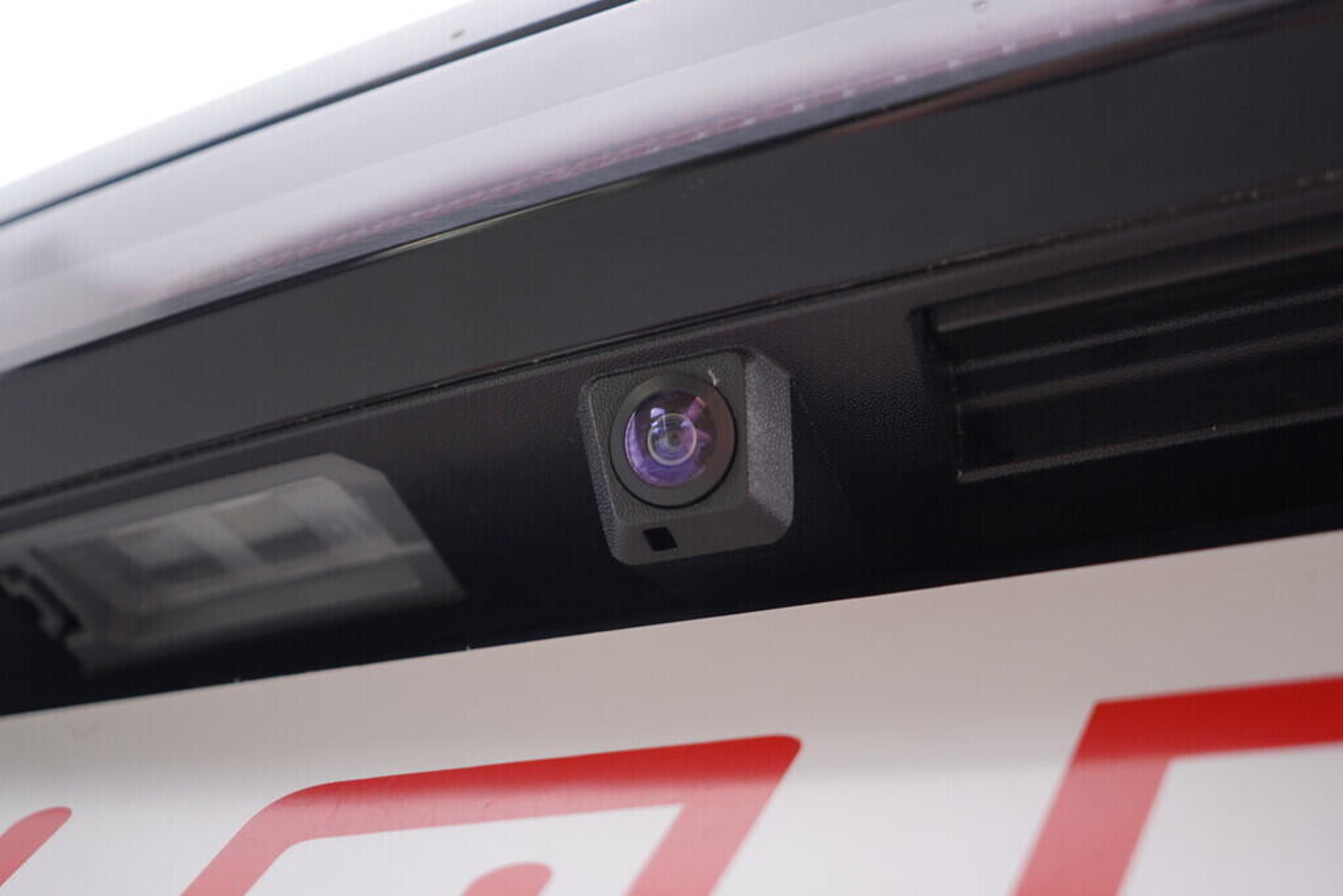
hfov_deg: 53.1
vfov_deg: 36.9
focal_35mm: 36
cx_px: 672
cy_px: 448
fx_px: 1343
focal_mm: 24
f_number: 2.8
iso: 125
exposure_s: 1/40
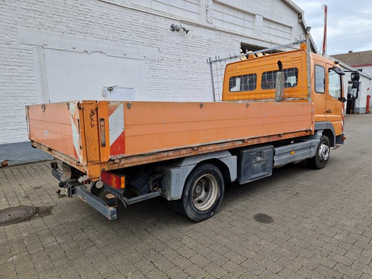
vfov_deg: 58.9
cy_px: 140
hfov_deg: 73.9
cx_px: 186
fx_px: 247
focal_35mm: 23
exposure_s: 1/277
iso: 50
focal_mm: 5.4
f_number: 1.8
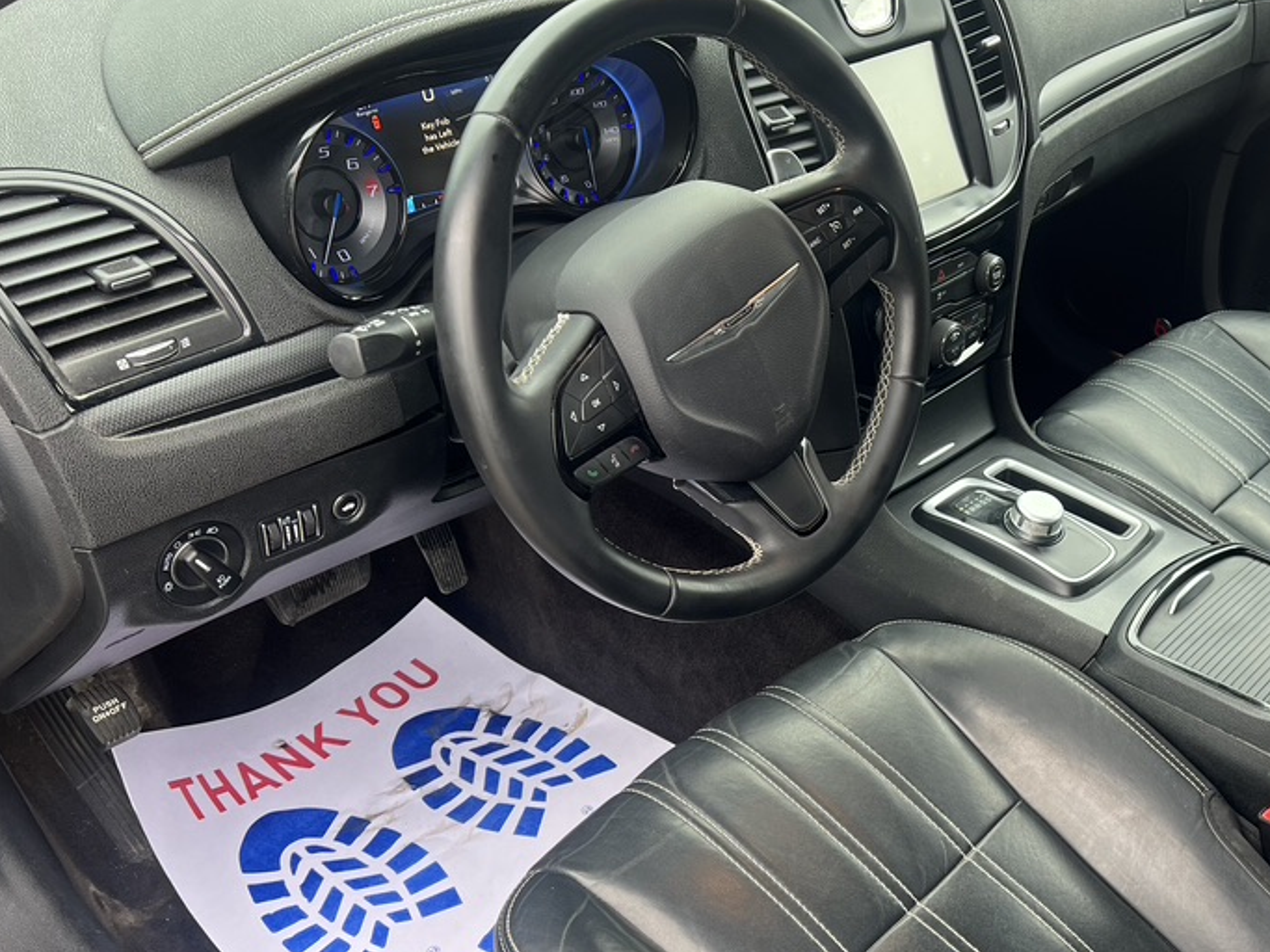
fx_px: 1431
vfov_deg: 36.6
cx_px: 904
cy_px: 597
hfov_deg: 46.6
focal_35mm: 39
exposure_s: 1/121
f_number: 1.5
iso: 64
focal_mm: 5.7
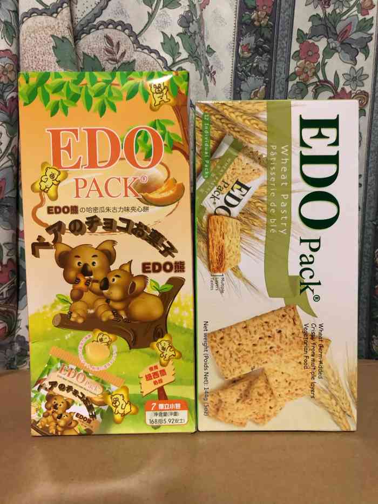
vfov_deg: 63.4
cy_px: 252
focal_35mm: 28
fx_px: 408
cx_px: 189
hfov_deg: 49.8
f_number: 1.8
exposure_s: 1/6
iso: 80
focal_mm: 4
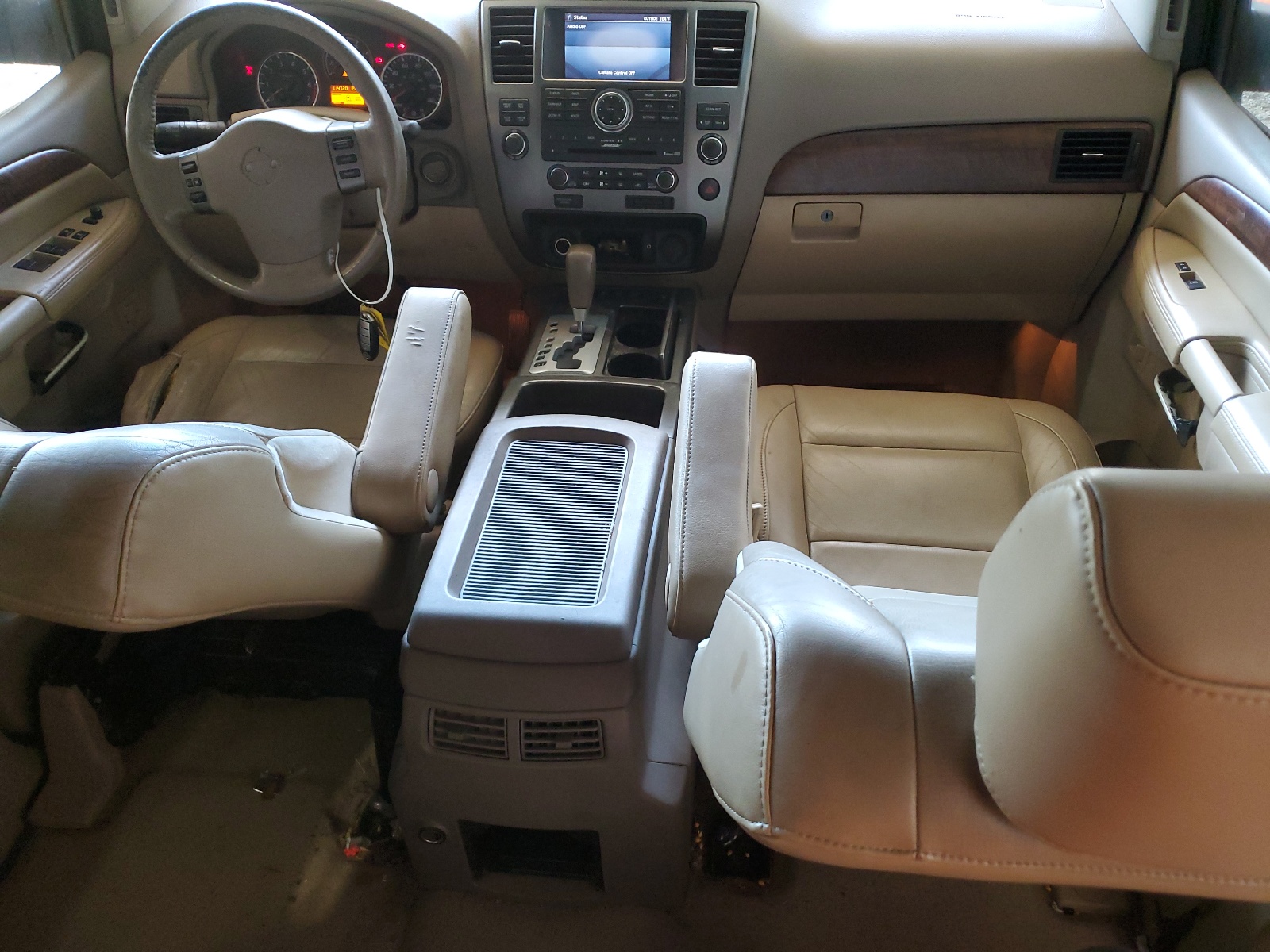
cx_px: 635
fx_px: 954
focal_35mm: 26
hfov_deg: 67.3
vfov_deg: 53.1
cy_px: 476
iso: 215
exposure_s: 1/60.2
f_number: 1.5
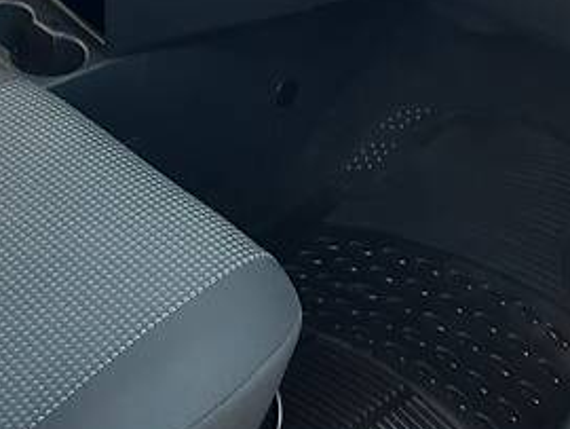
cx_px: 150
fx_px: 1269
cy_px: 11
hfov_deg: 25.1
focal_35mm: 77
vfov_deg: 18.7
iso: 100
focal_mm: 3.9
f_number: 1.7
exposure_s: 1/50
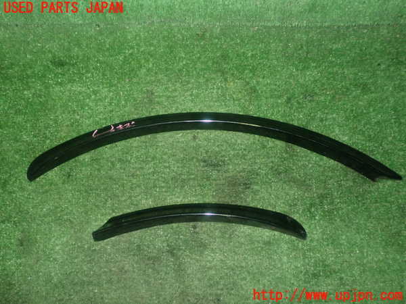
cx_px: 203
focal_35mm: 36
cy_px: 152
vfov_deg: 39.7
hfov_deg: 51.4
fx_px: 422
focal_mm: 6.37
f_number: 7.1
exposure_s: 1/40
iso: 800
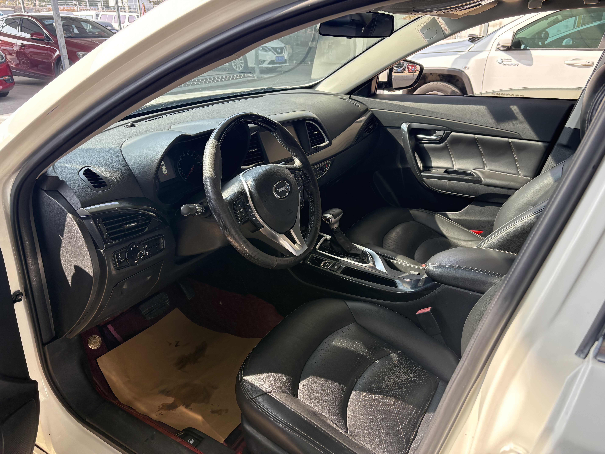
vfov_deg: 53.1
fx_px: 454
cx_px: 302
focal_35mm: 26
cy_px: 227
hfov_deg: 67.3
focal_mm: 5.96
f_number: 1.6
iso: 64
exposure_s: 1/343
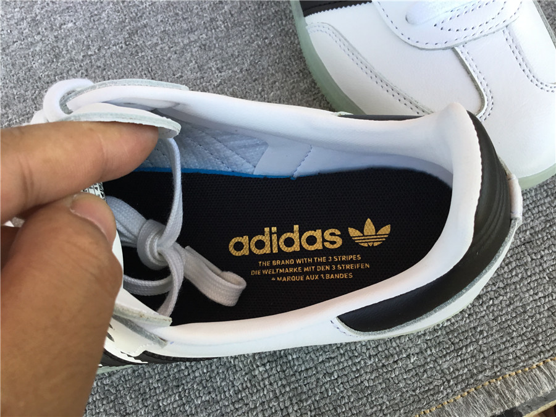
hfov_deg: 58.4
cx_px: 278
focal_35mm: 31
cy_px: 208
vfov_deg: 45.4
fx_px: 498
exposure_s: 1/120
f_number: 2.4
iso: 40
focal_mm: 3.3
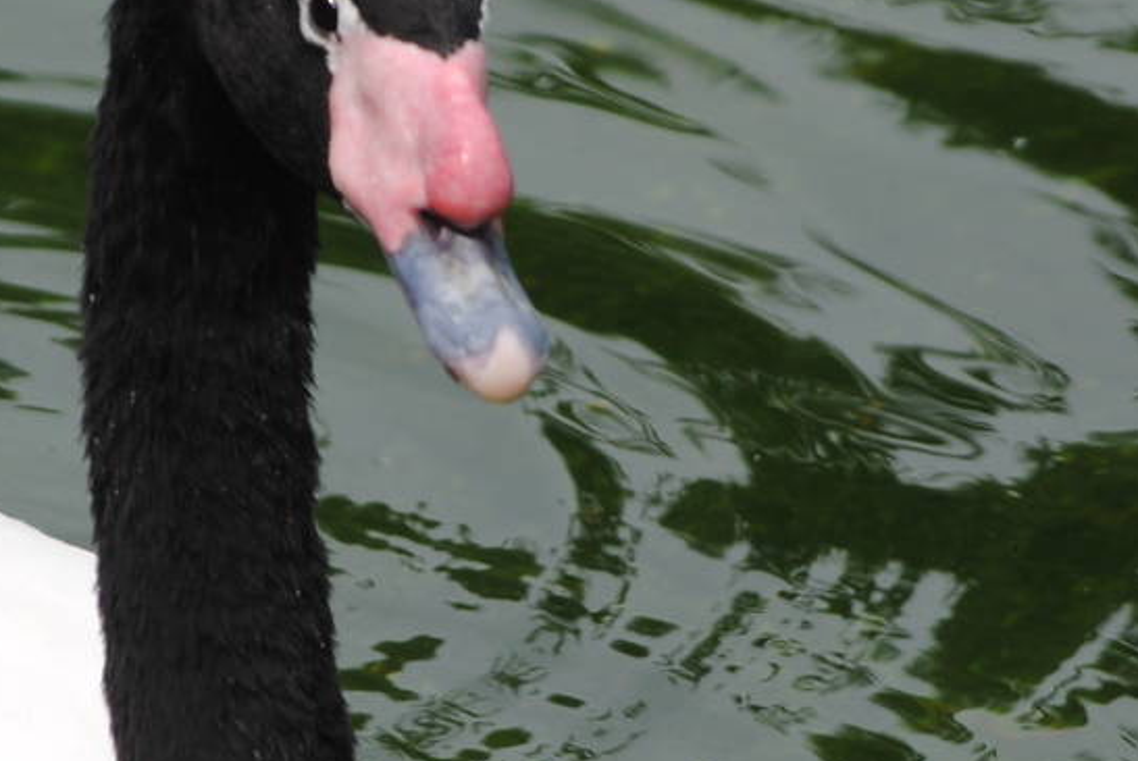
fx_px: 22925
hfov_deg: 2.8
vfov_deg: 1.9
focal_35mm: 724
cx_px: 385
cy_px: 573
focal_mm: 165
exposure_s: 1/200
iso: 100
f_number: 8
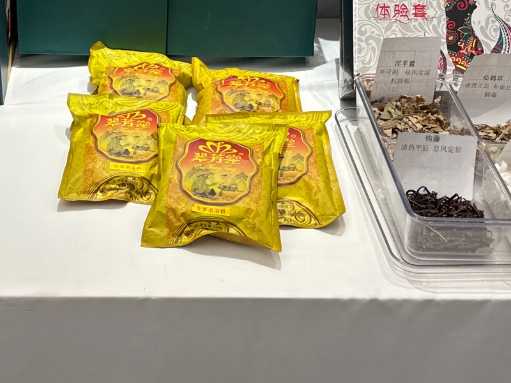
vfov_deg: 24.4
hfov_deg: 31.9
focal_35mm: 60
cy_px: 152
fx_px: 886
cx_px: 169
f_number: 1.78
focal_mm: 6.76
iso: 100
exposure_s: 1/100
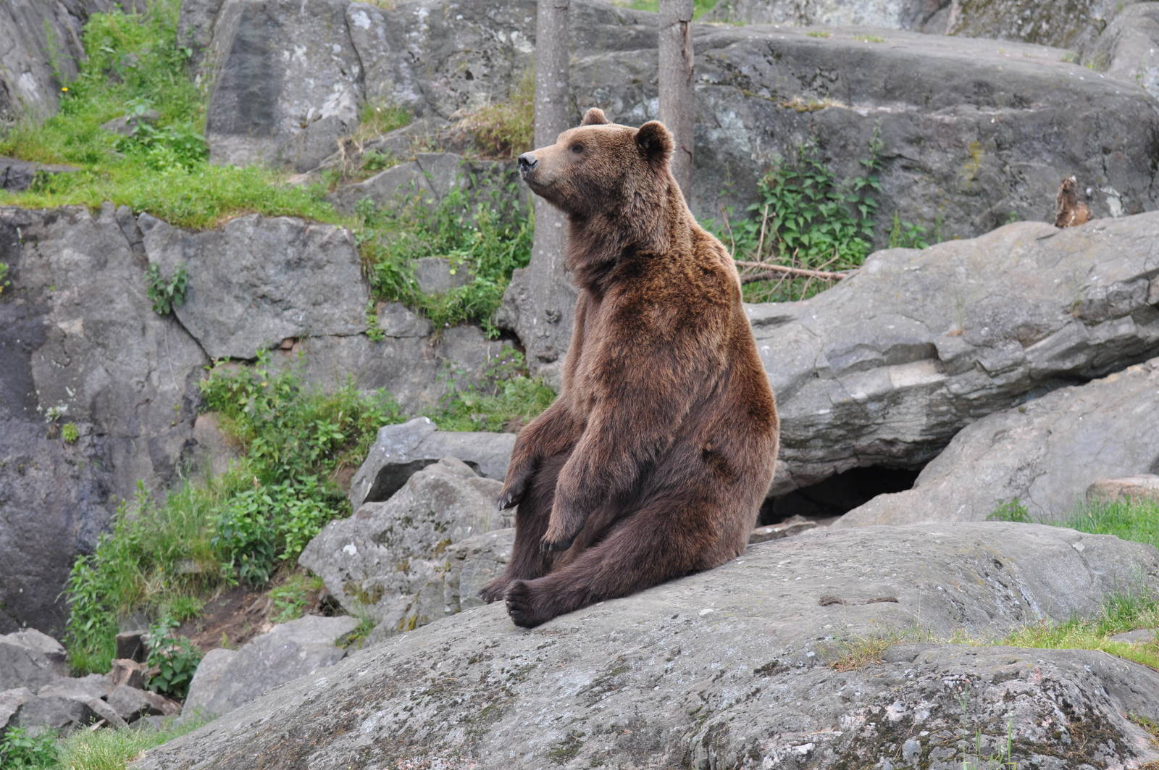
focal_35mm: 105
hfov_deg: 19.5
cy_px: 385
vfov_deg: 13.0
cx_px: 580
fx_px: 3377
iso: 400
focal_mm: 70
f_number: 5
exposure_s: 1/400
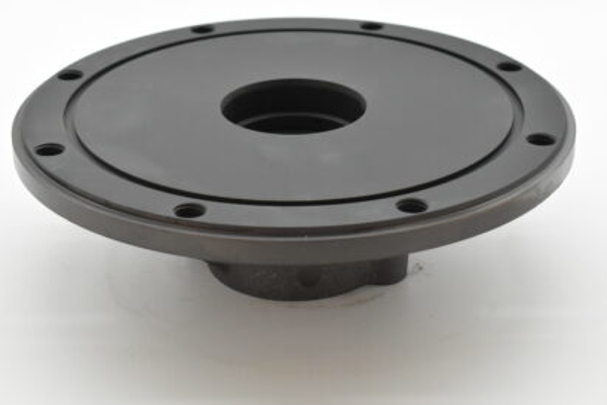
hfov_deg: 23.1
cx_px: 289
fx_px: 1484
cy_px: 154
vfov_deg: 15.5
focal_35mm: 88
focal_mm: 40
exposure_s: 1/800
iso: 1600
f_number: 8
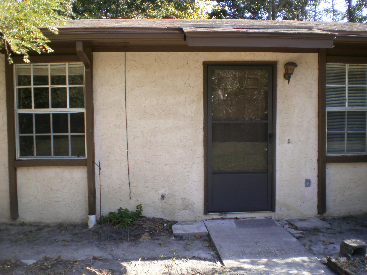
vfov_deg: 39.7
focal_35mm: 36
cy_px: 138
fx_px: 382
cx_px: 184
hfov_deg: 51.4
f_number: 3.1
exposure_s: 1/200
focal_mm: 6.3
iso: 100
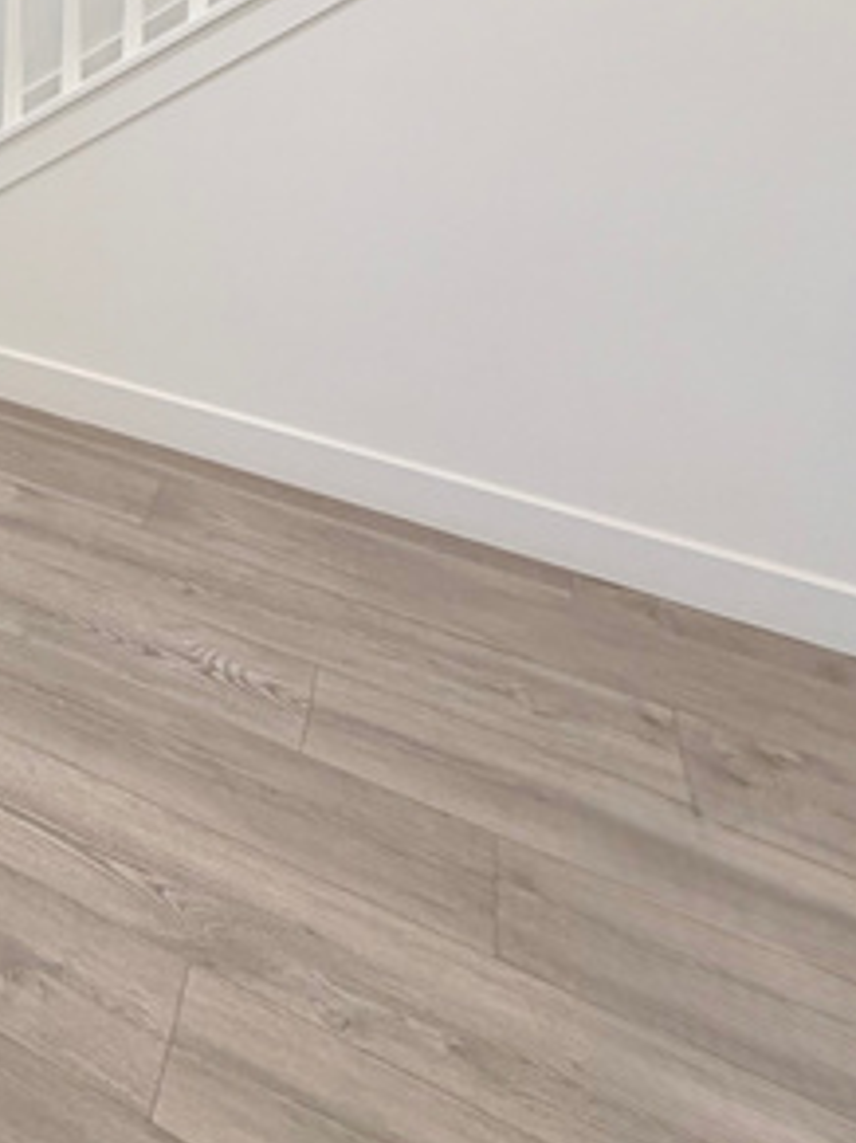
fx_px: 1221
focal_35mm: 37
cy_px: -126
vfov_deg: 40.2
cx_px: -251
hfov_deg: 30.6
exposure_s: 1/120
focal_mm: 2.22
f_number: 2.2
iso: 250
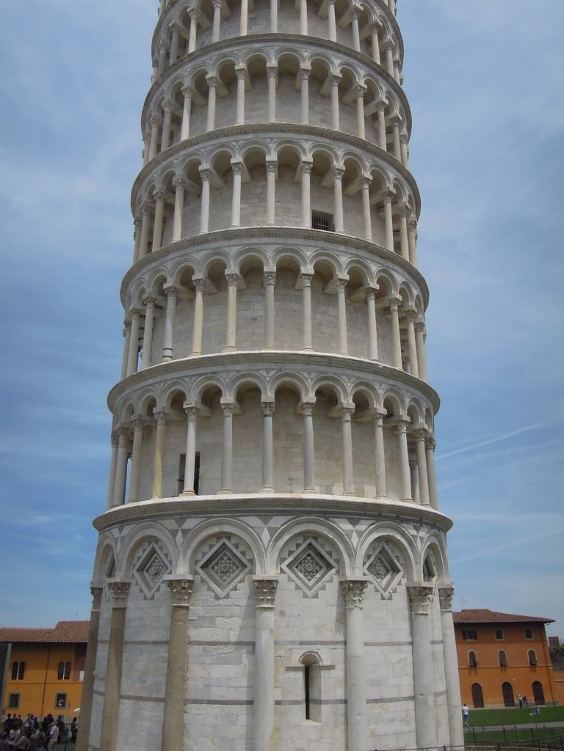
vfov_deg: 56.7
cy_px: 343
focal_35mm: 32
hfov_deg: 44.2
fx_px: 695
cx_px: 284
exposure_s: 1/1250
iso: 160
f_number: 5
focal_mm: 4.3
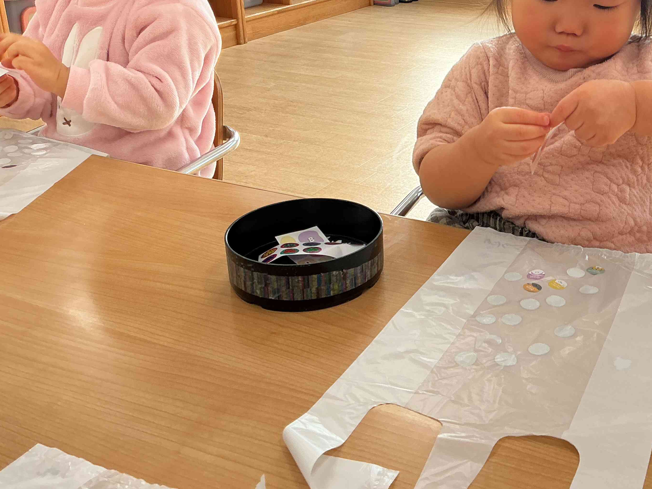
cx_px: 481
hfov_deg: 42.6
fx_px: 810
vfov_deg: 33.2
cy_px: 154
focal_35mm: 43
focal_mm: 3
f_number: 1.8
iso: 25
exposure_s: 1/120
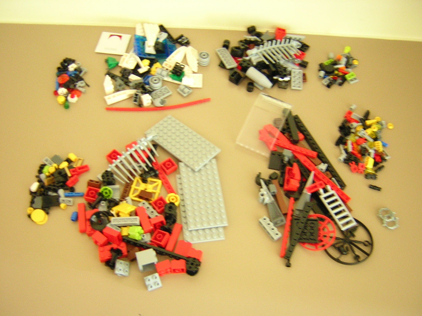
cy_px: 158
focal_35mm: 36
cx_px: 211
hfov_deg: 51.4
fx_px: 439
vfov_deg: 39.7
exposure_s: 1/3.1
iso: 400
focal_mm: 4.7
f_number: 2.6
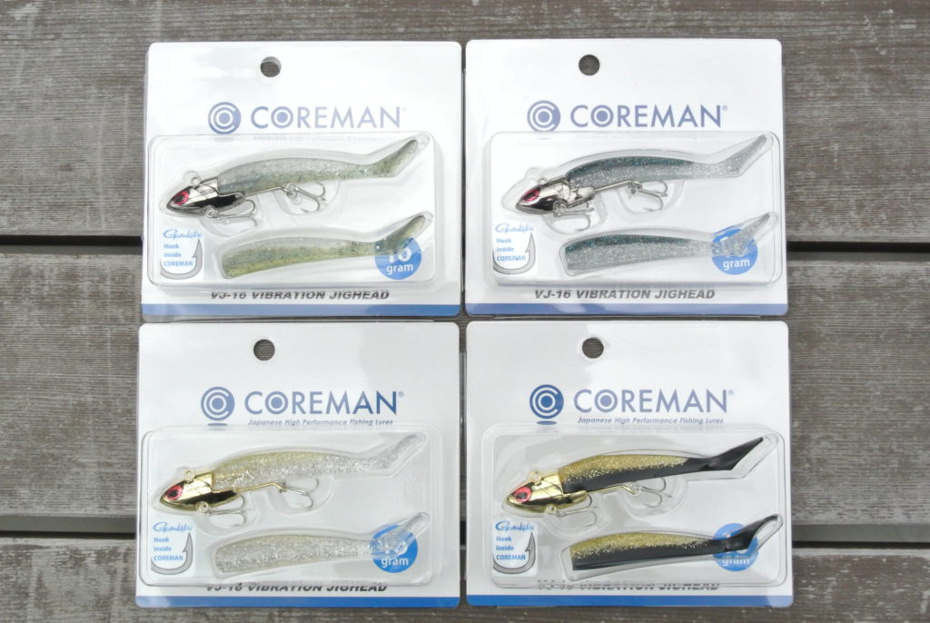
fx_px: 1319
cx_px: 465
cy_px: 312
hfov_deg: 38.8
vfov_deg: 26.6
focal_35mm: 51
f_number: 9
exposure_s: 1/2500
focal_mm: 18.9
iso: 1600
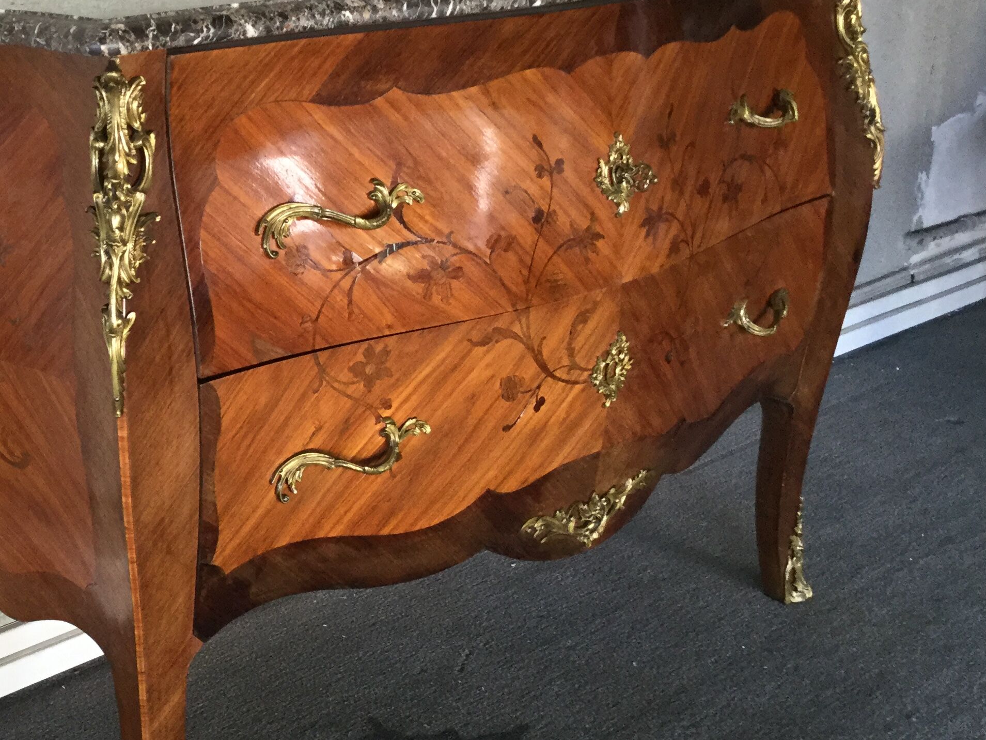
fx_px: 1510
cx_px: 174
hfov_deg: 34.8
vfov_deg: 27.5
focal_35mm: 53
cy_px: 347
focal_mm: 3.3
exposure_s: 1/33
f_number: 2.4
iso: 125
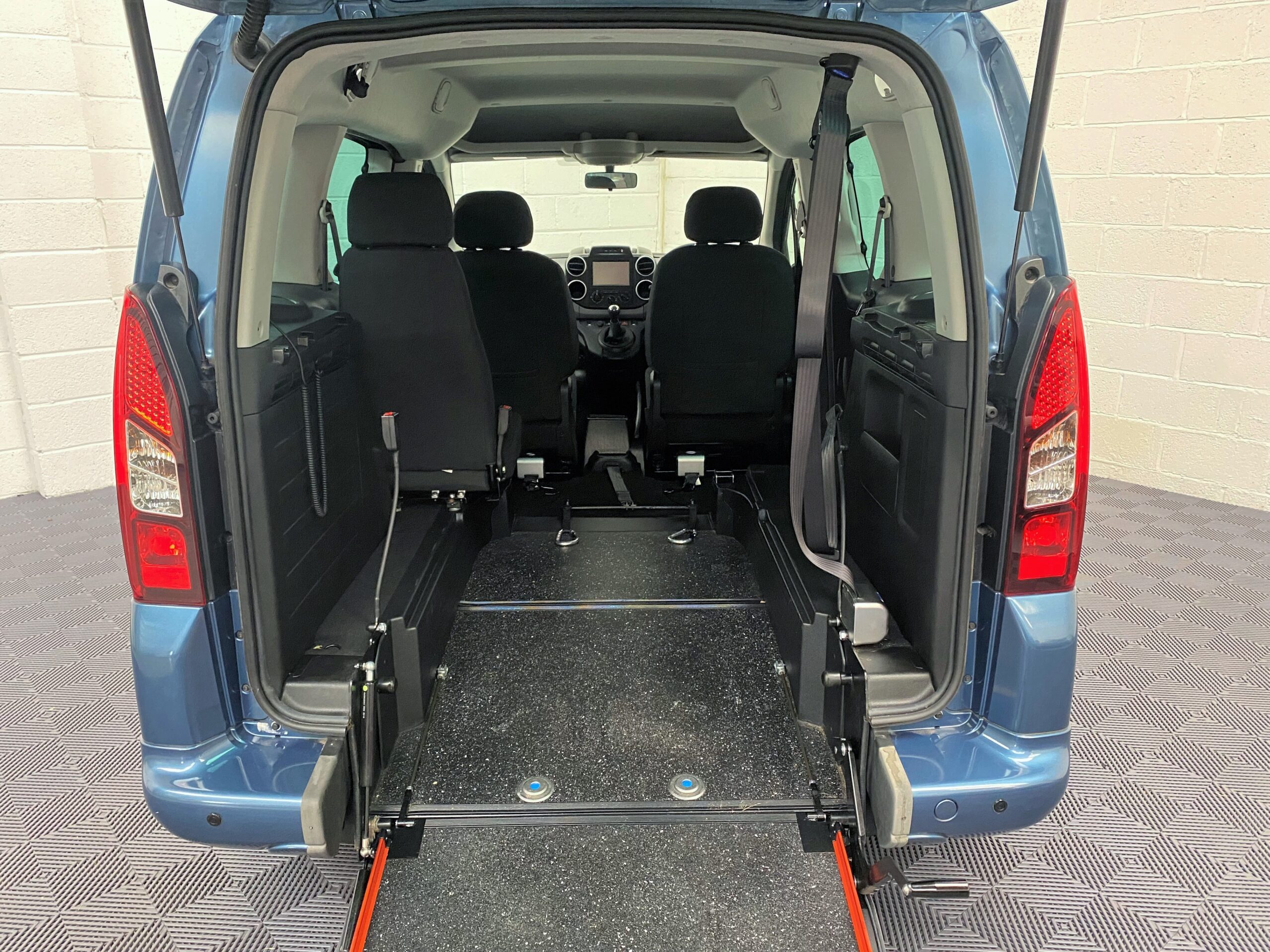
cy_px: 476
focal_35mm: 26
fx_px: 954
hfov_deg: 67.3
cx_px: 635
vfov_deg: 53.1
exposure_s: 1/50
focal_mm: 4.25
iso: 400
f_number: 1.8
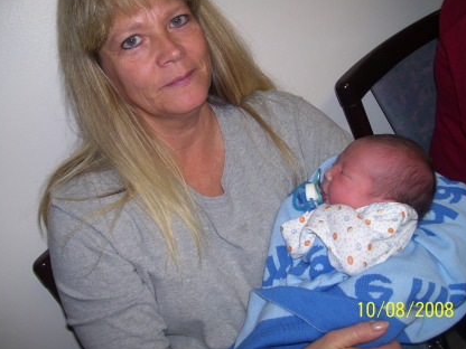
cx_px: 227
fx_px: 538
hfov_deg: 46.8
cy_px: 167
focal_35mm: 40
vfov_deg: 36.0
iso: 80
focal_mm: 6
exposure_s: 1/60
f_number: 2.7
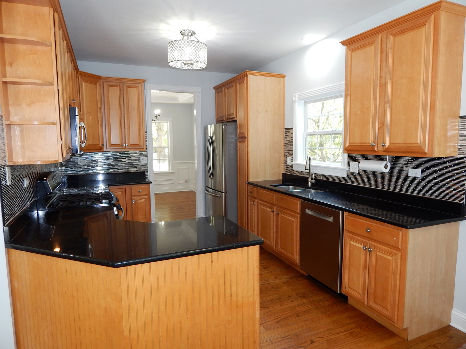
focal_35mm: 22
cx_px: 233
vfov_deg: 61.1
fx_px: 296
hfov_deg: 76.4
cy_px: 174
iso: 125
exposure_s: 1/30
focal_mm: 4
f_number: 3
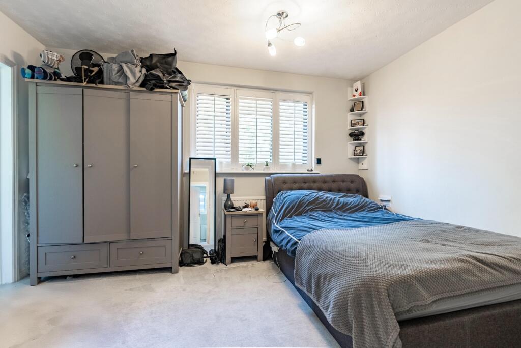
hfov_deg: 96.7
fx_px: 232
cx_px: 260
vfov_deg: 73.8
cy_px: 174
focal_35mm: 16
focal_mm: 16
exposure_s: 1/125
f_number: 5.6
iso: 800
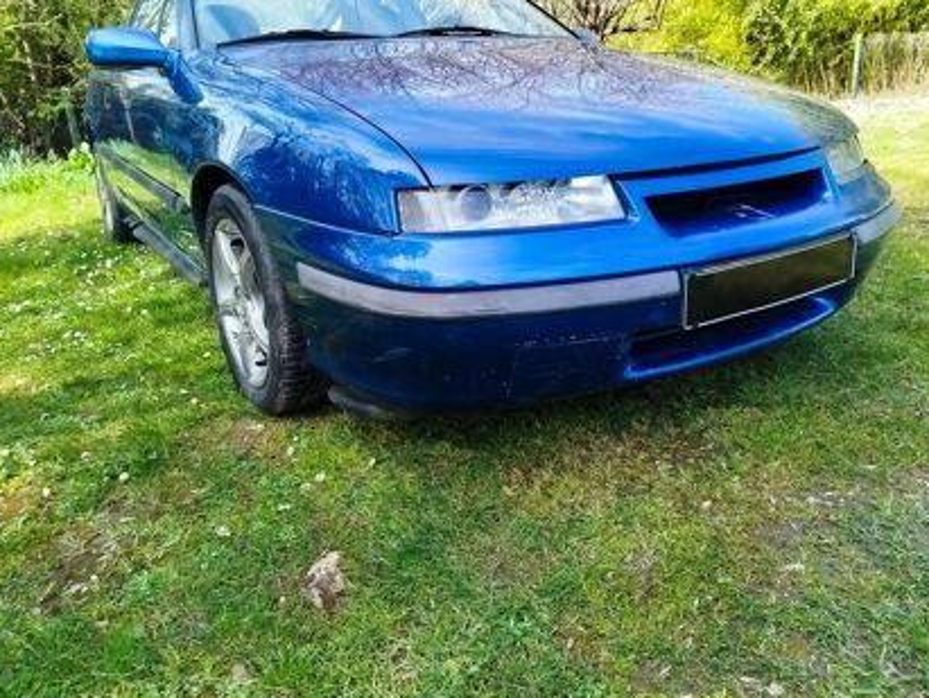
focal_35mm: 28
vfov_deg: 49.8
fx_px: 752
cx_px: 515
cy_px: 319
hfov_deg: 63.2
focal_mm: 5.31
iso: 50
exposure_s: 1/205
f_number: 1.7
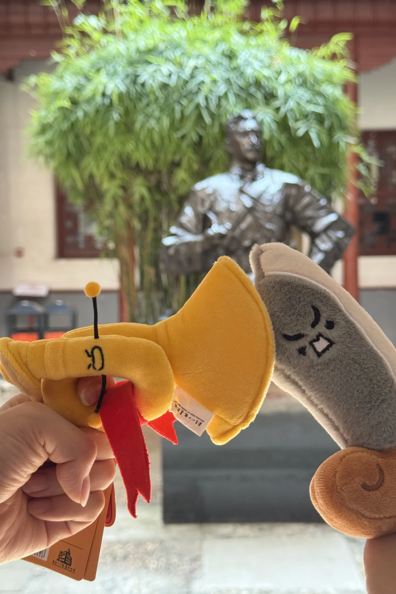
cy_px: 297
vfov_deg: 39.6
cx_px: 207
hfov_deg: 27.0
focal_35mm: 50
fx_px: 825
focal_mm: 6.86
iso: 100
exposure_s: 1/75
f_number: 1.78
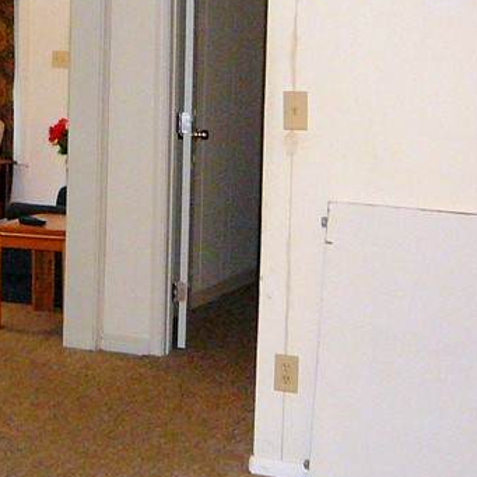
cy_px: 185
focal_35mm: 93
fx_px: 1450
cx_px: -8
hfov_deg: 18.2
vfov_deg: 18.7
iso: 250
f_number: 2.8
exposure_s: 1/30
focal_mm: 5.2
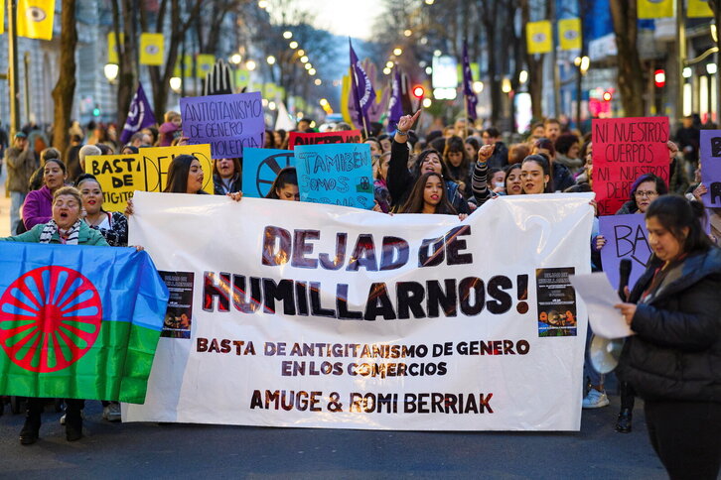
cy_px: 240
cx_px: 360
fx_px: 1702
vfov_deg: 16.1
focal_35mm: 85
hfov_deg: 23.9
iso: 4000
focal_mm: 85
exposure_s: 1/320
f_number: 2
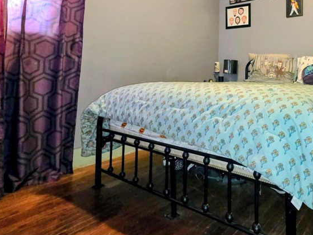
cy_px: 62
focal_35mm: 24
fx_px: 217
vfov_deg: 54.4
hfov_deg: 66.8
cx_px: 237
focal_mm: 2.2
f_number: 1.9
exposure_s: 1/40
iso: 250
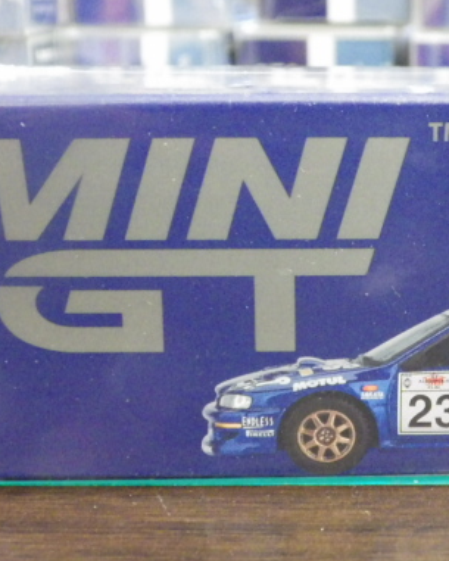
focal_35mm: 82
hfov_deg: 18.5
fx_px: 1362
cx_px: 367
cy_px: 258
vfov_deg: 23.3
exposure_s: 1/20
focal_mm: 9
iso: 1600
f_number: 3.8
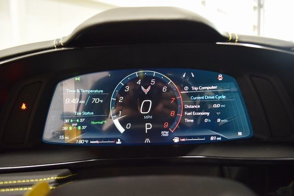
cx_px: 147
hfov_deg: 67.4
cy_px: 98
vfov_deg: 48.0
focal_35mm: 27
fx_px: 221
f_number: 3.5
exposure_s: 1/30
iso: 1800
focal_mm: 18
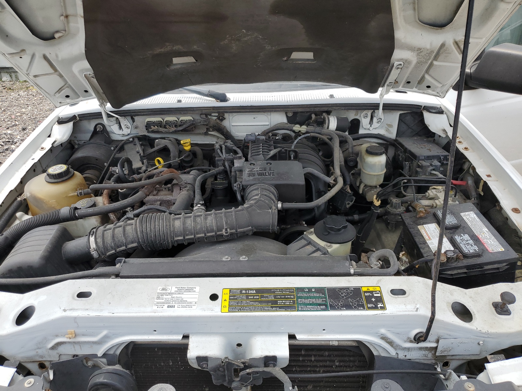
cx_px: 261
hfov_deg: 67.3
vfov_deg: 53.1
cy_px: 196
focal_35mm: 26
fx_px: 392
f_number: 1.5
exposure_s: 1/2000
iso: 50
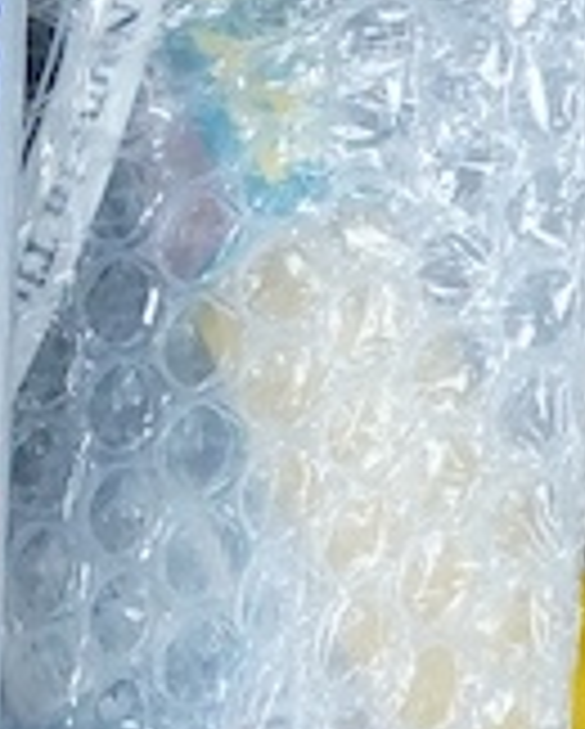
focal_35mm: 293
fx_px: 6329
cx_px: 90
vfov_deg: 6.4
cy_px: -713
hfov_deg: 5.3
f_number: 11
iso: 2500
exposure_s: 1/100
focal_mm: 30
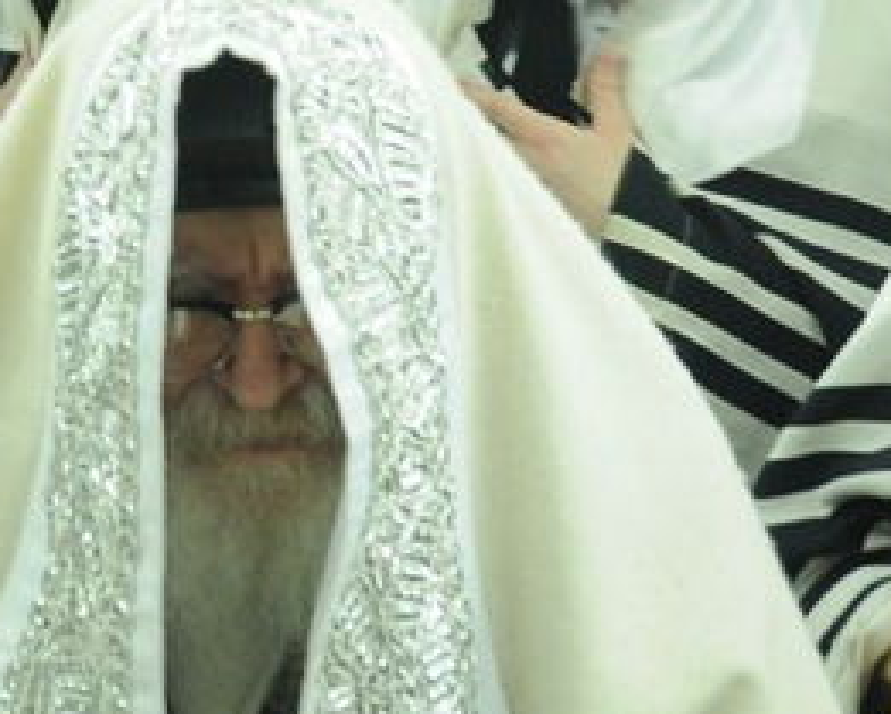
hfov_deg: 12.6
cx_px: 41
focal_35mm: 151
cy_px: 113
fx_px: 3983
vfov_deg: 10.2
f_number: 4
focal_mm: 20
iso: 500
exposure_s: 1/25
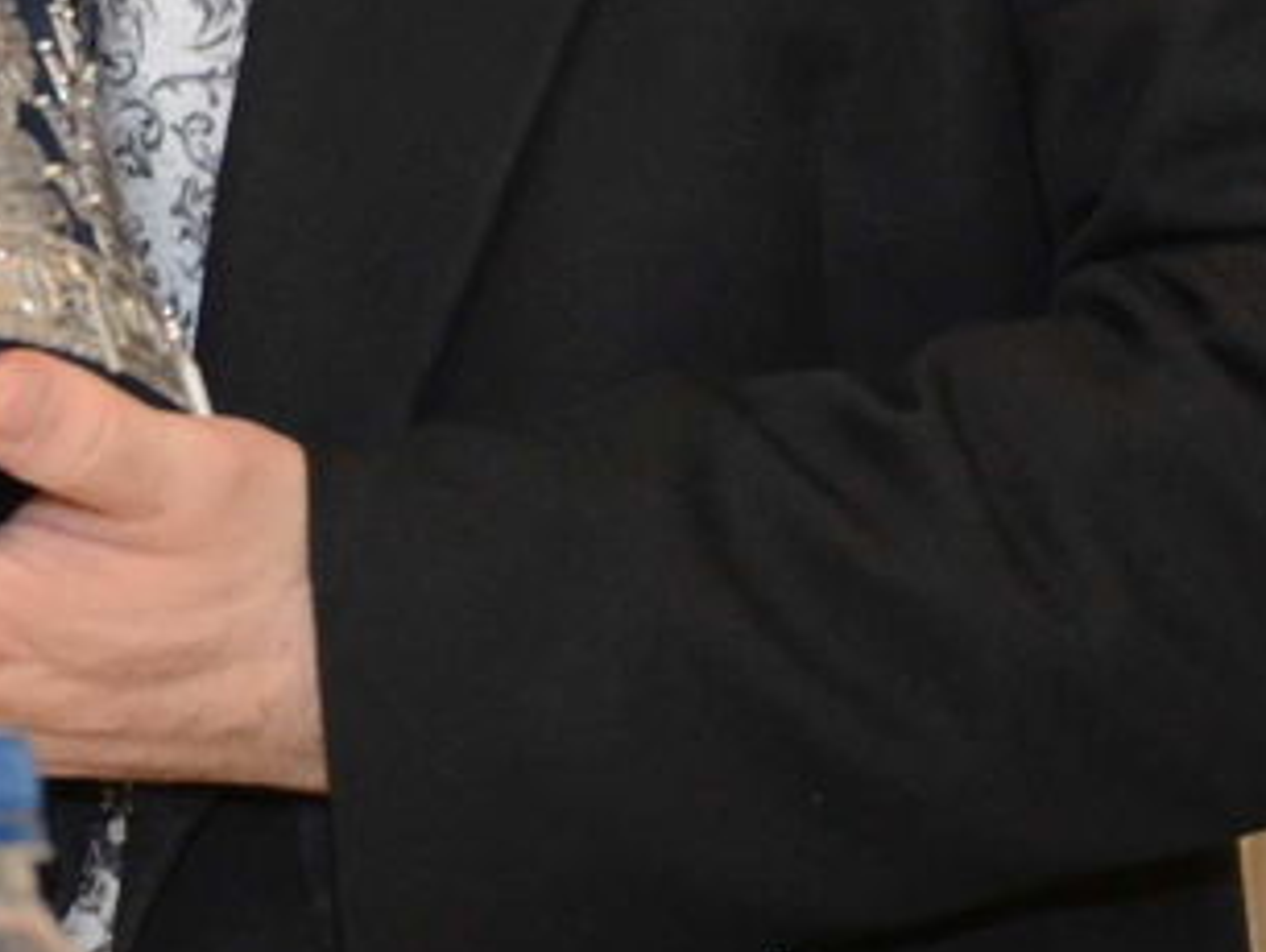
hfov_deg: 6.0
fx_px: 12042
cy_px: -486
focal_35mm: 329
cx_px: -116
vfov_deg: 4.5
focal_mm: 50
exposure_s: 1/80
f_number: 5.6
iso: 1600
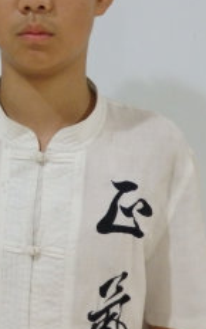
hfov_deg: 16.3
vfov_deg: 27.4
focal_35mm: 74
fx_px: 665
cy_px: 74
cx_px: -88
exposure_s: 1/25
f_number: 3.4
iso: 800
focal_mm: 6
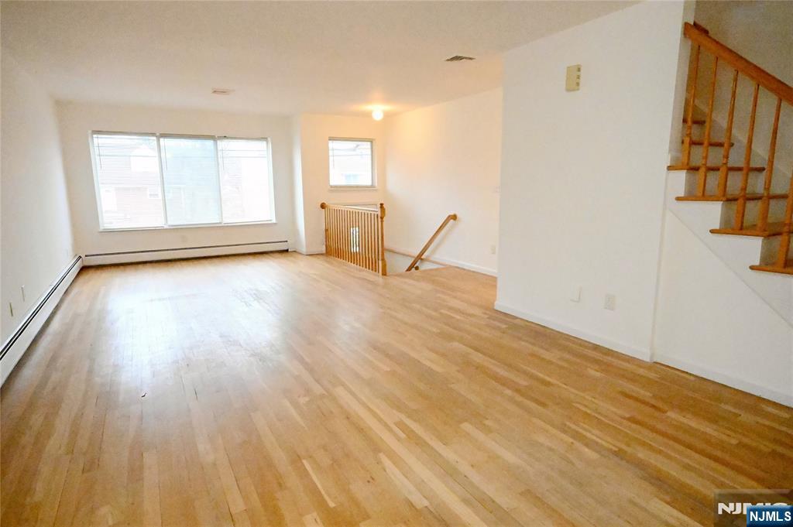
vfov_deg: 64.5
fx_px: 418
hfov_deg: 87.0
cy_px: 264
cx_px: 396
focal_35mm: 19
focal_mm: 13
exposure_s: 1/160
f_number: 13
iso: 25600
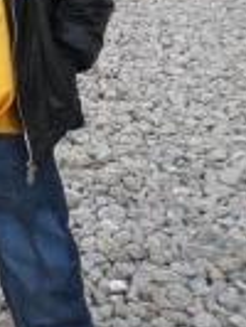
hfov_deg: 16.7
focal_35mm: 84
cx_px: -69
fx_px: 795
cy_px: 2
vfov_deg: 22.4
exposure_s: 1/350
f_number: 2.5
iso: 80
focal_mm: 4.5
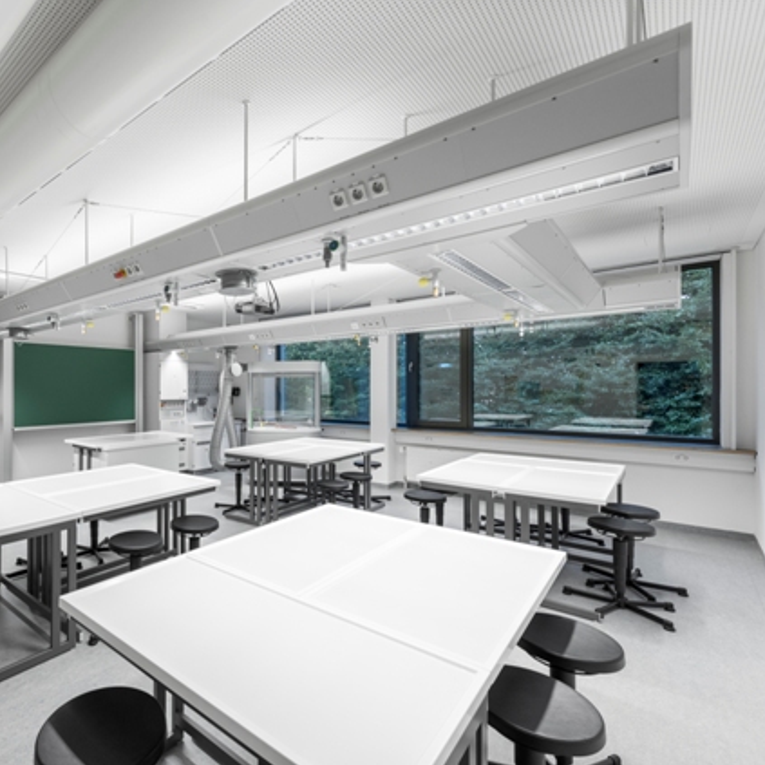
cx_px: 217
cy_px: 384
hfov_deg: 76.3
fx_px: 450
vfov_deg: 80.7
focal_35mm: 18
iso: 320
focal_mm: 14
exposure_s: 1/15
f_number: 8
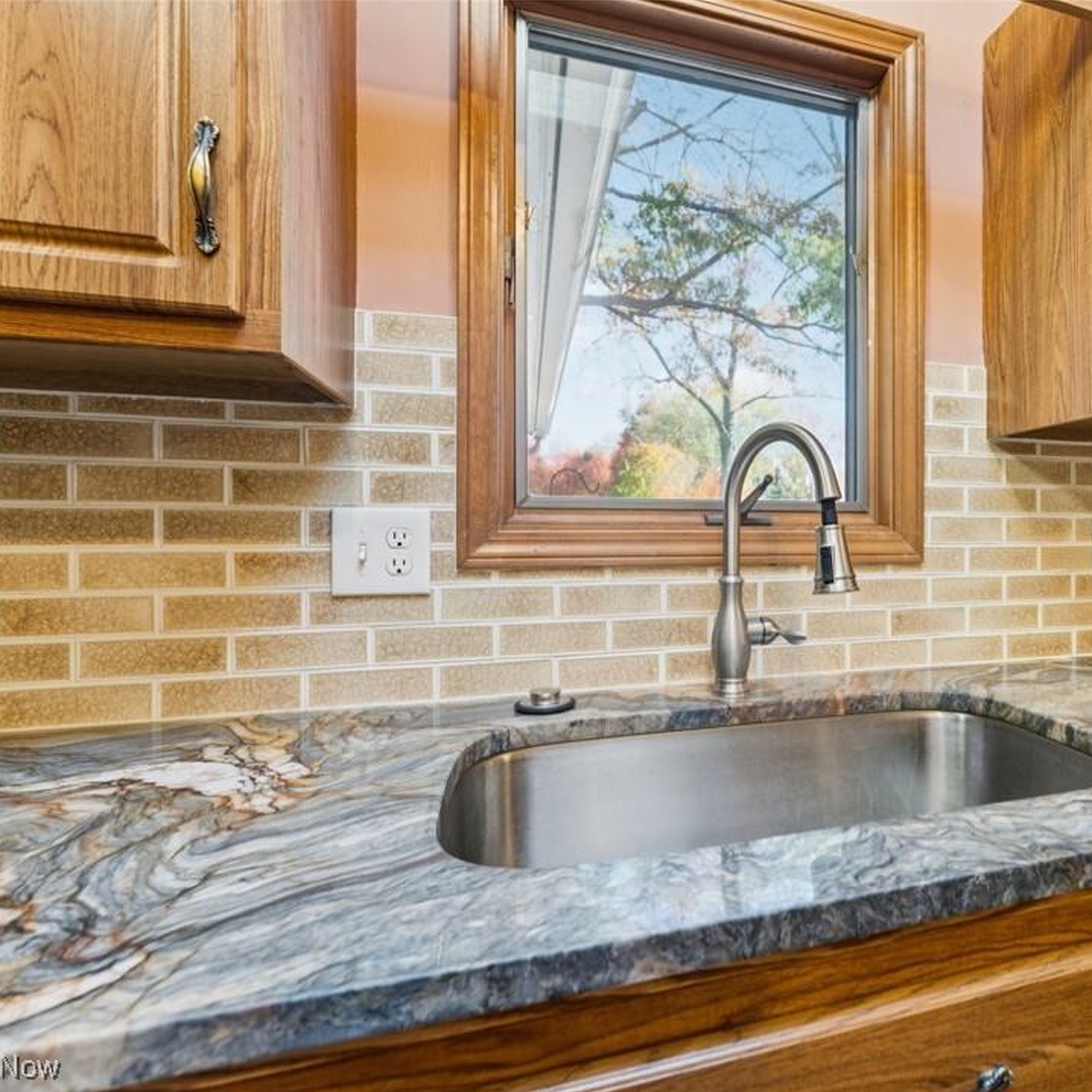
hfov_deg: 77.7
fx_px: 642
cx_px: 742
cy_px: 548
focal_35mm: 18
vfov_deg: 80.7
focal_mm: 14
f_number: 5.6
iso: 200
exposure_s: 1/8
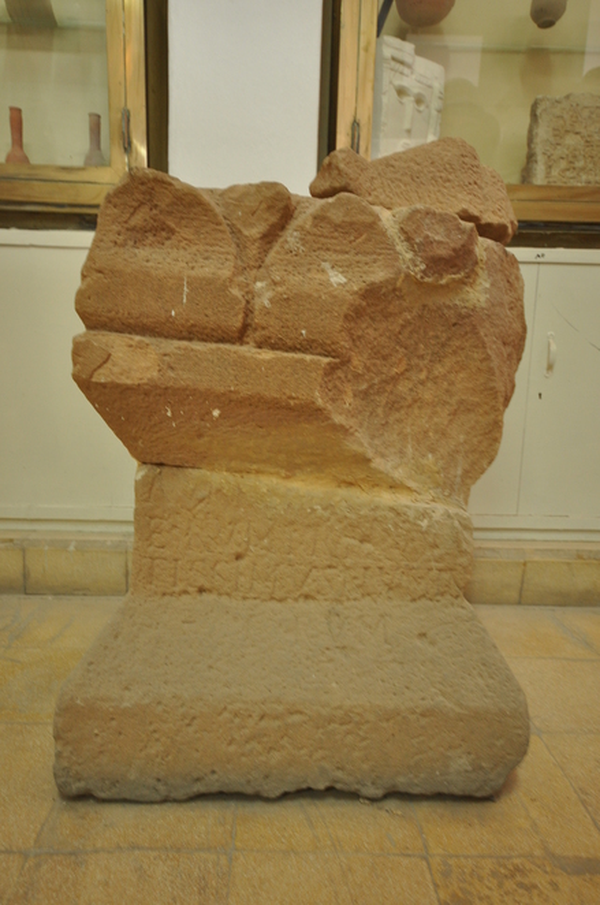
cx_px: 300
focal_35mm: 24
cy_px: 452
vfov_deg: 73.8
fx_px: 602
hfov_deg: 53.0
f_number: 5
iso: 640
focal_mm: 16
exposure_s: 1/8
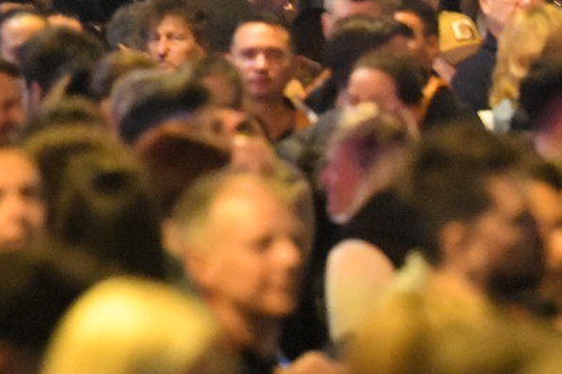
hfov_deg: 2.5
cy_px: 175
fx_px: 12717
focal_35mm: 815
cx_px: 1024
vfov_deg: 1.7
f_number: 4
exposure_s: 1/100
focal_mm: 200
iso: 10000
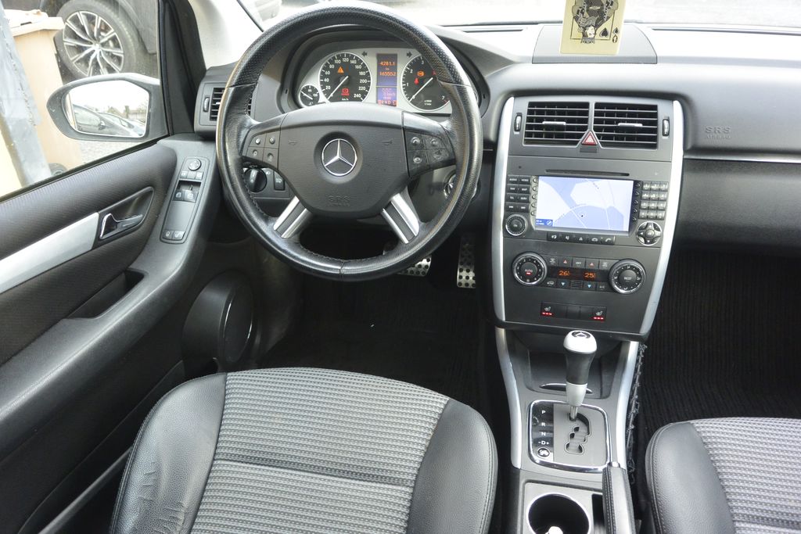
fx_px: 601
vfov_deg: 47.9
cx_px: 400
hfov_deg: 67.4
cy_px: 267
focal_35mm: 27
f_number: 3.5
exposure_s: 1/60
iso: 400
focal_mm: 10
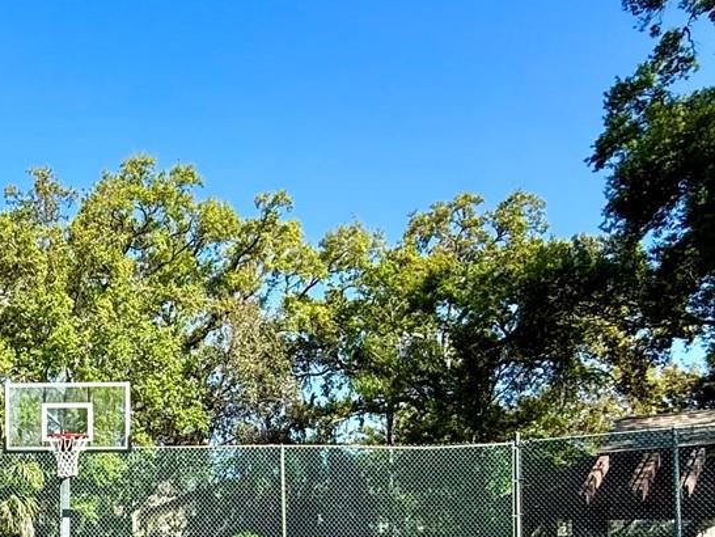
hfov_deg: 40.8
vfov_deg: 33.0
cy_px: 504
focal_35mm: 41
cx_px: 24
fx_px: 847
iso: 50
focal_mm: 2.22
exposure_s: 1/942
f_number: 2.2
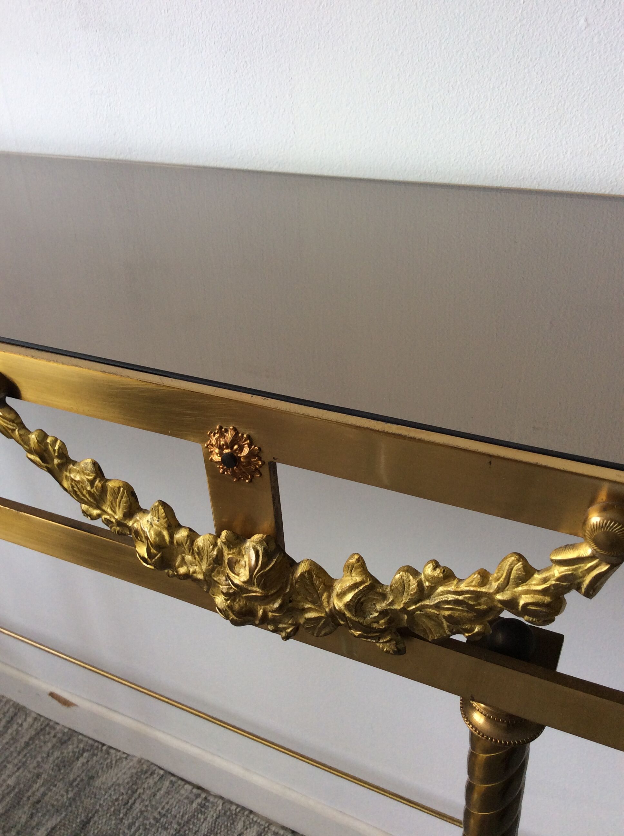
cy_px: 418
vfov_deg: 56.9
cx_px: 312
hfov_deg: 44.1
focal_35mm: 32
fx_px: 771
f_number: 2.4
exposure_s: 1/50
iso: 40
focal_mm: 3.3
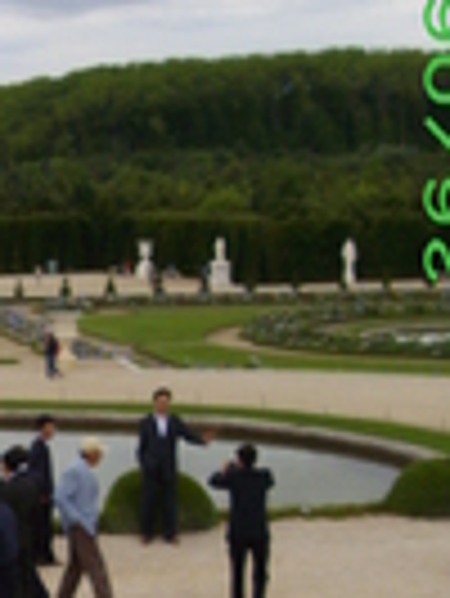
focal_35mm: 122
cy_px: 553
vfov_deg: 15.9
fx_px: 2111
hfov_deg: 11.7
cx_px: -180
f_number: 4.8
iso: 80
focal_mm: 6
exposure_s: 1/250
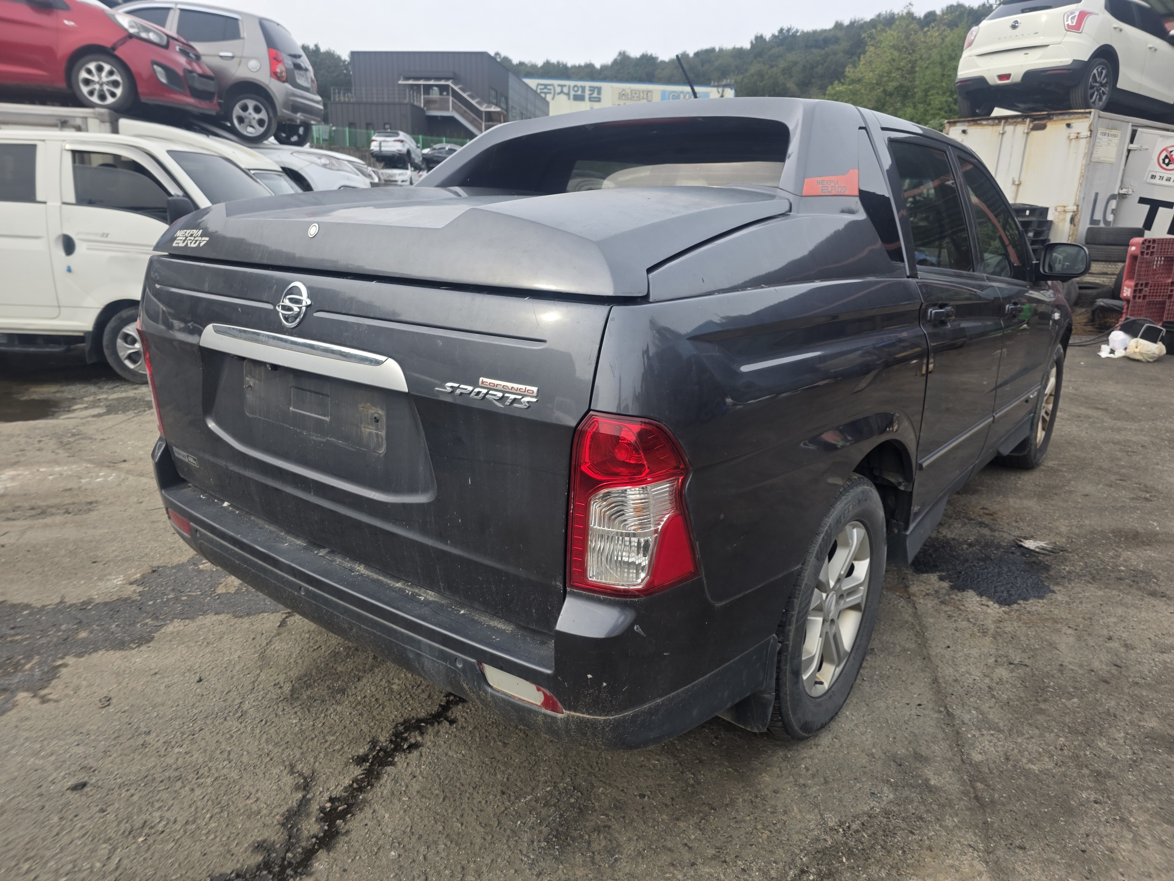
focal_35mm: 23
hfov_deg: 73.9
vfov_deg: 58.9
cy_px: 440
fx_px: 780
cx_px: 587
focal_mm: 6.3
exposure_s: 1/1695
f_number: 1.7
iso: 80
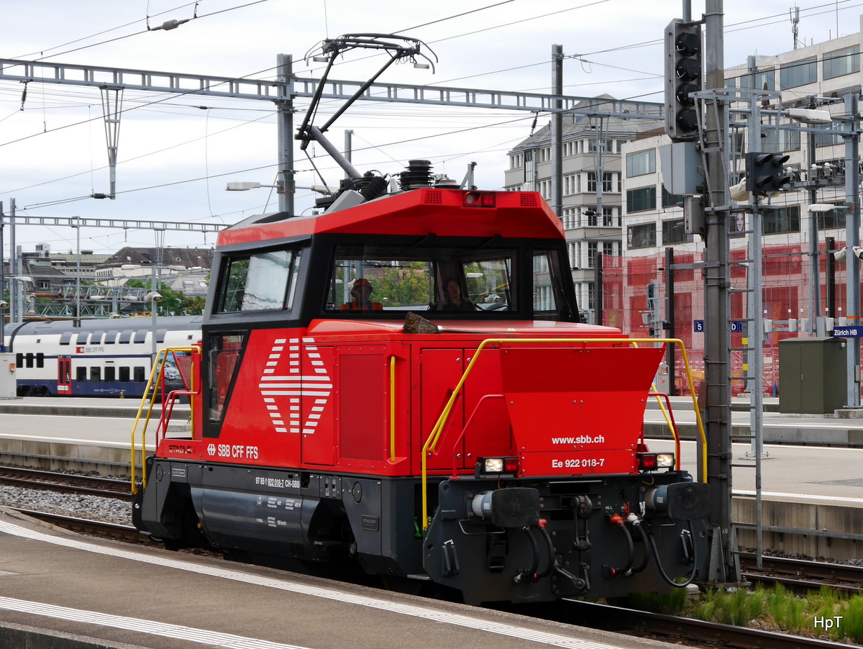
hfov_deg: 29.4
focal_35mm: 66
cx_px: 432
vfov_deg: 22.3
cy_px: 324
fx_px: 1647
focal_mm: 33
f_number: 6.3
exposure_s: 1/200
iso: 160
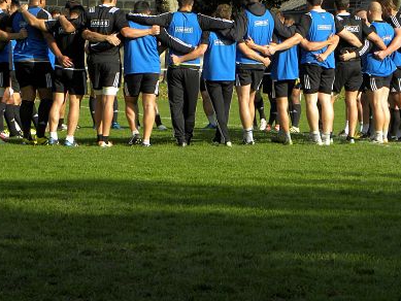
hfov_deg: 8.9
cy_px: 71
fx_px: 2572
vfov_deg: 6.7
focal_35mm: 222
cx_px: 214
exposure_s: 1/280
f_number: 5.6
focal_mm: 25.7
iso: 64
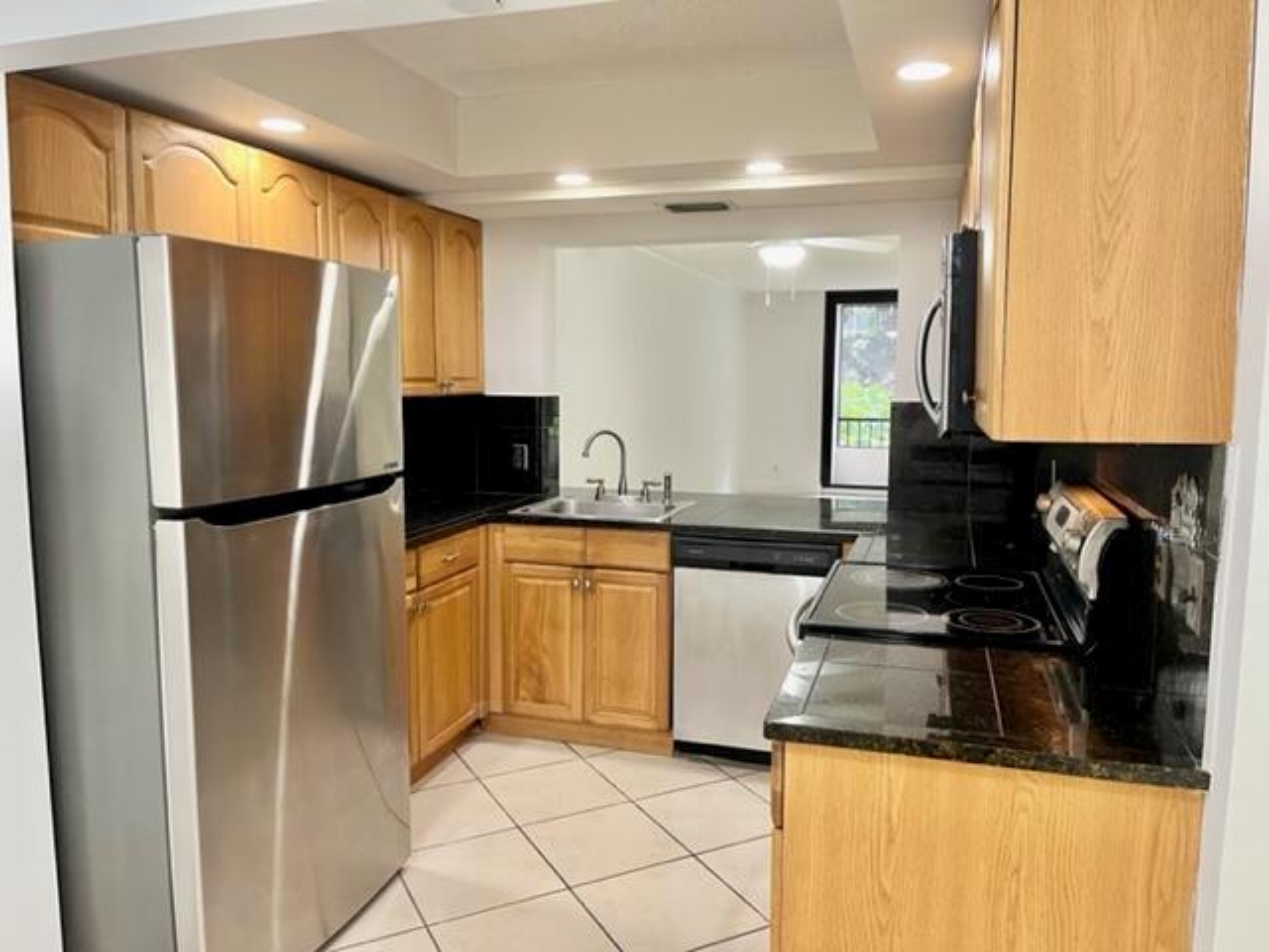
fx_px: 953
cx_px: 634
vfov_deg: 53.1
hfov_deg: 67.3
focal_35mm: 26
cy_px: 476
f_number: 1.6
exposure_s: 1/60
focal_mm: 5.1
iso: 200
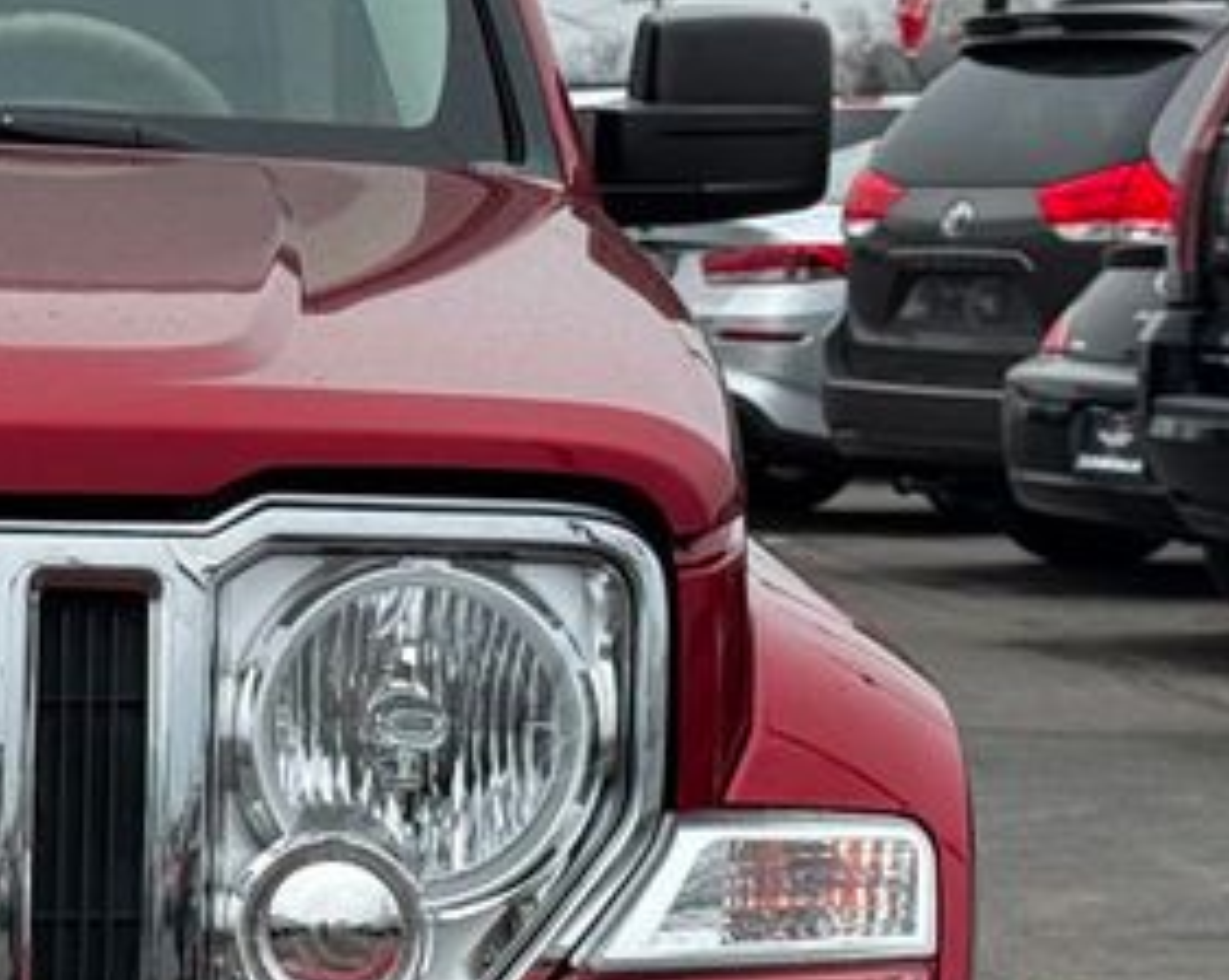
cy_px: 691
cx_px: -372
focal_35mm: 171
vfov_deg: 9.0
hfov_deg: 11.0
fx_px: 6211
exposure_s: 1/1770
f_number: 1.78
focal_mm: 6.76
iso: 64
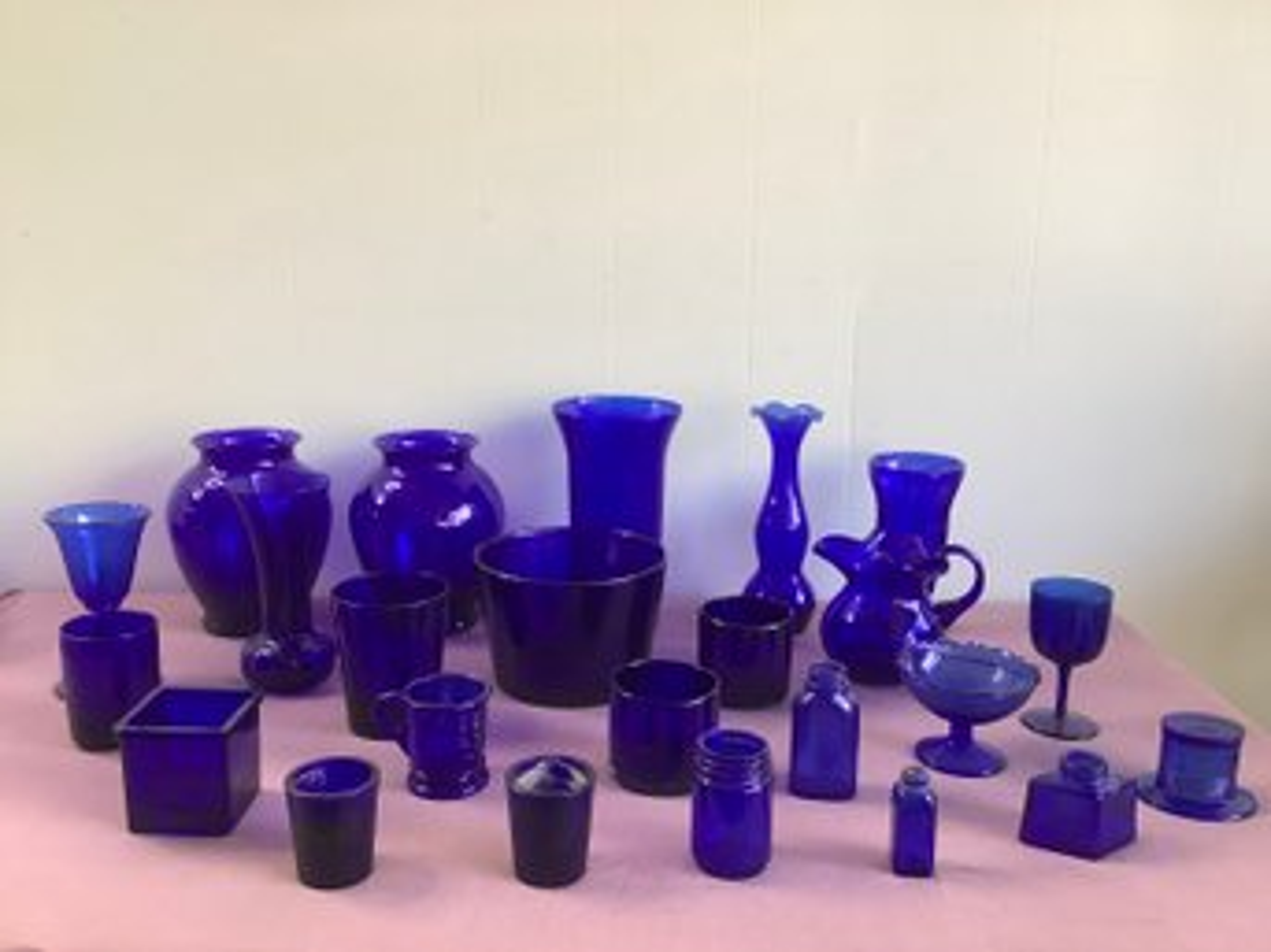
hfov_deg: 58.4
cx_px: 636
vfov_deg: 45.4
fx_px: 1138
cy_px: 476
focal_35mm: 31
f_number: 2.4
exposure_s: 1/60
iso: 80
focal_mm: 3.3
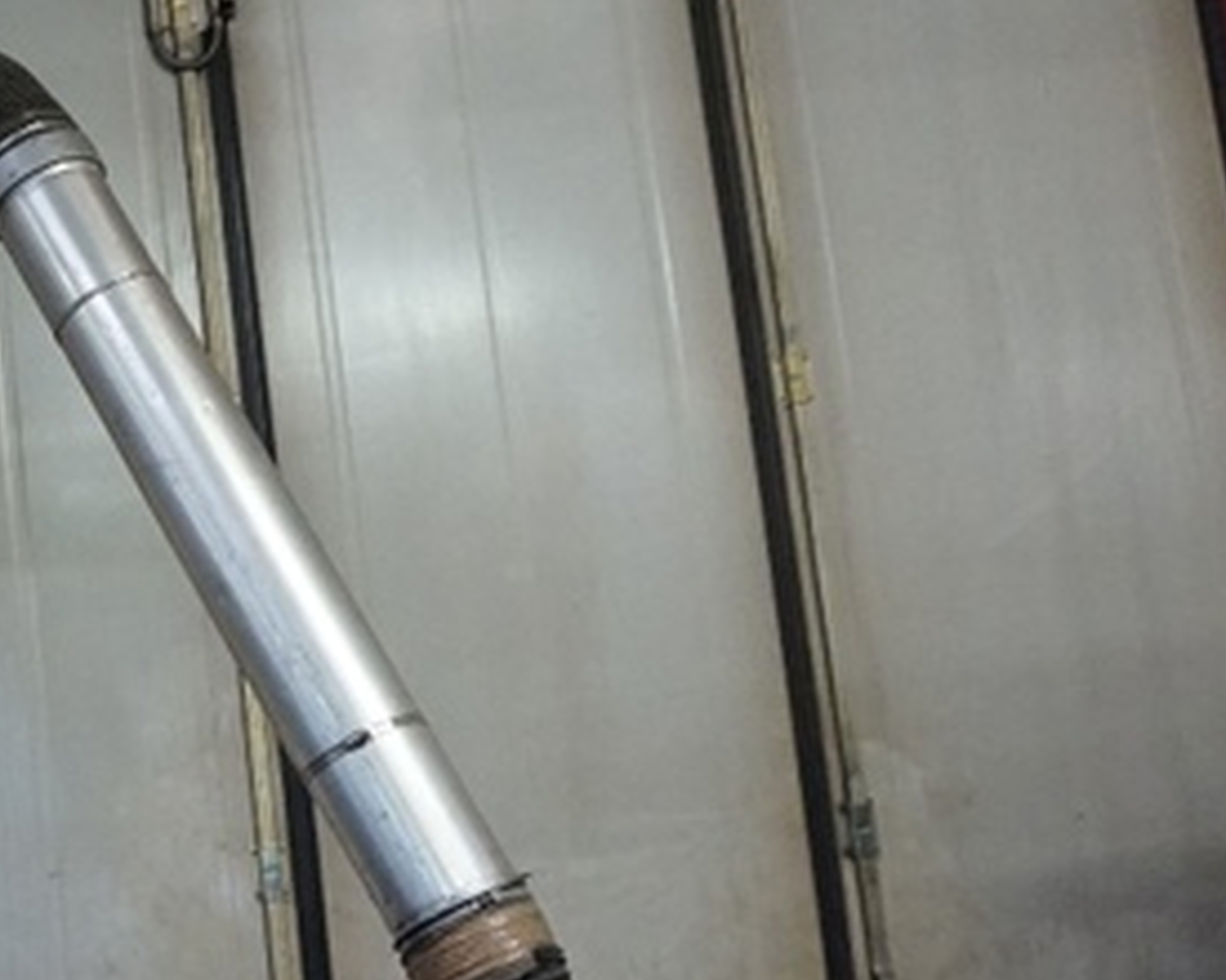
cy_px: 659
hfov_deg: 27.9
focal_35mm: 59
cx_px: -254
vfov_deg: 25.7
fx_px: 2141
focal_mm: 16
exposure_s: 1/160
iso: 3200
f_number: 3.5
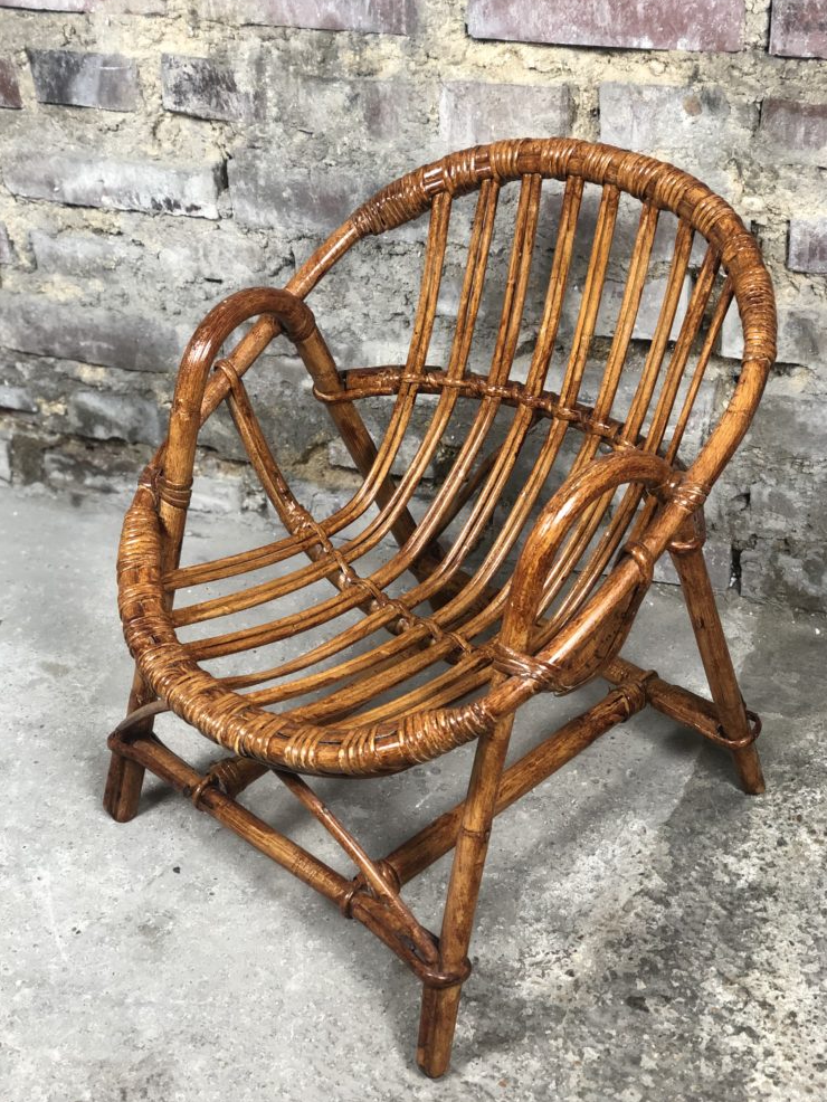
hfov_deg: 27.0
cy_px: 542
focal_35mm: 54
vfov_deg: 35.5
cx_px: 425
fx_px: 1719
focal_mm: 6
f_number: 2.4
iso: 125
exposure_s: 1/33
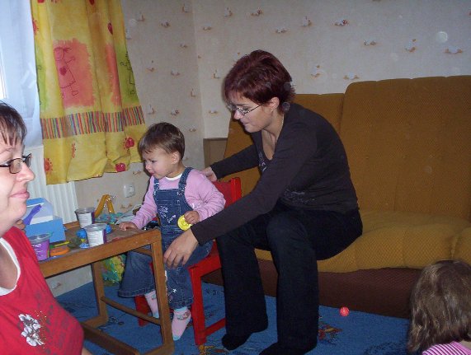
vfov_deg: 37.9
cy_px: 178
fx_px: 518
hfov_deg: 48.9
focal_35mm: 38
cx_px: 236
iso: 140
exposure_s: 1/60
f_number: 4.5
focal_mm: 4.99
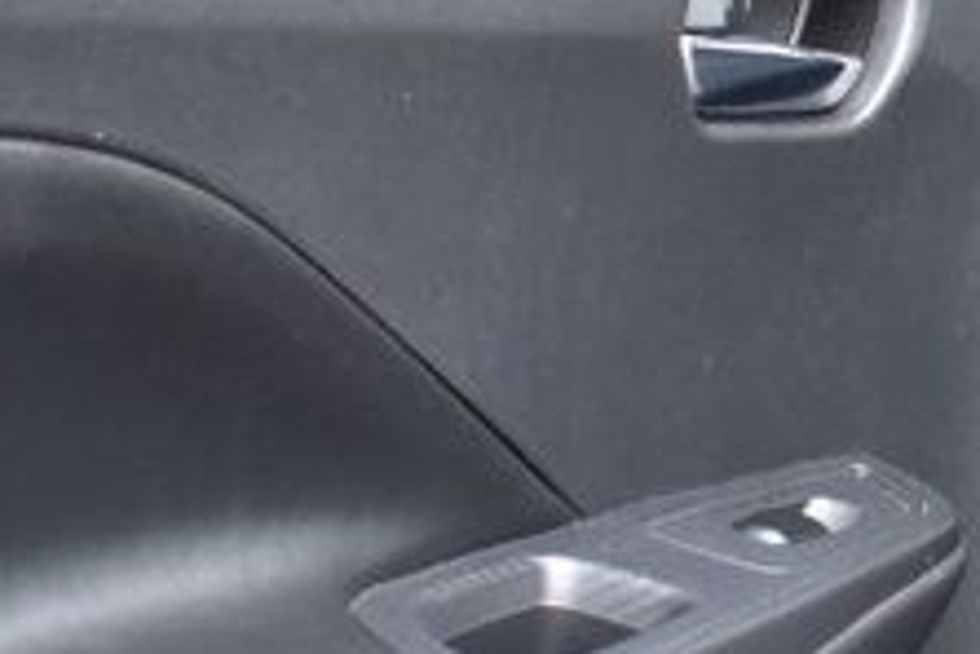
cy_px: 150
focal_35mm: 152
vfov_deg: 9.0
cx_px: 1580
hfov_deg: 12.6
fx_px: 4137
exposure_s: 1/50
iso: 400
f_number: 8
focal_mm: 22
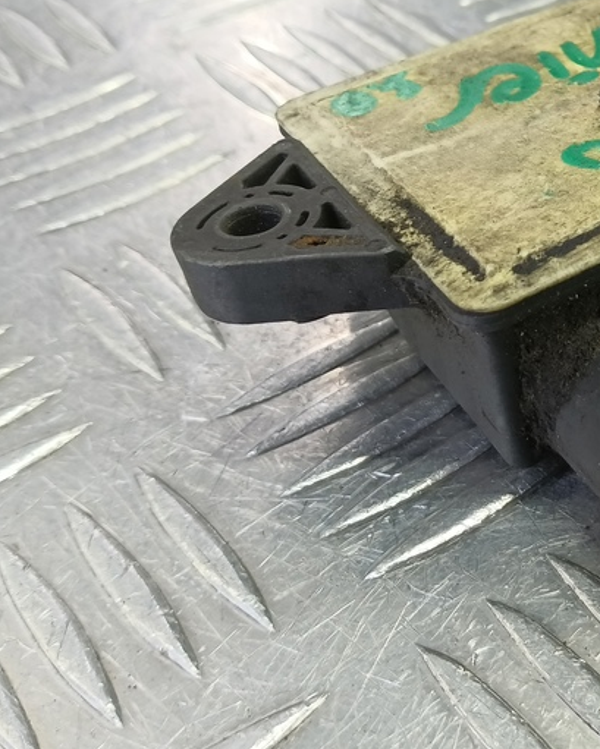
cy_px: 251
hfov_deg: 29.7
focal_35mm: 45
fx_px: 999
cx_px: 678
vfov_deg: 40.6
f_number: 1.6
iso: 164
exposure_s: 1/50
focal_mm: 4.11
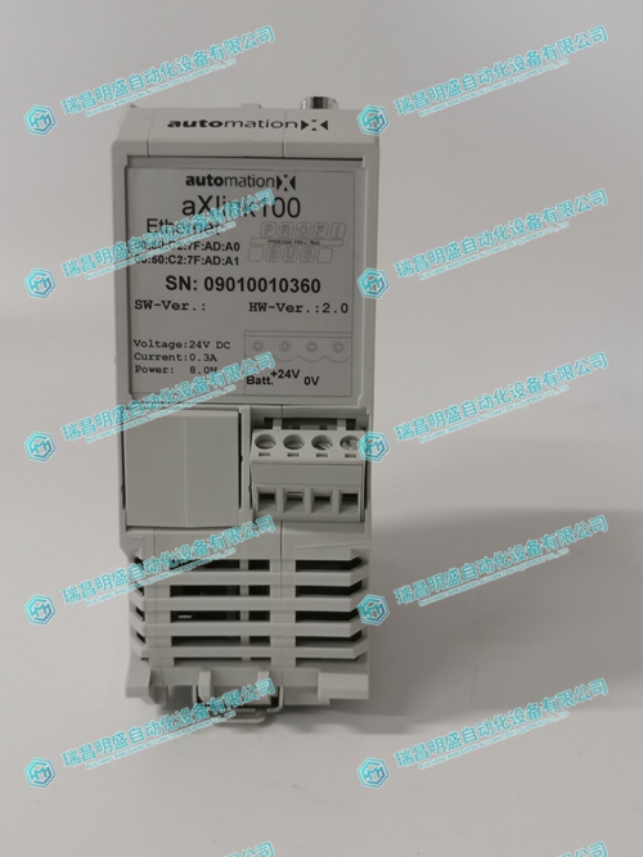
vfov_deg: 50.1
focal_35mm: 37
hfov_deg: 38.7
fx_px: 917
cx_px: 322
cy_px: 428
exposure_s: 1/50
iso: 200
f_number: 1.8
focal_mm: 3.95
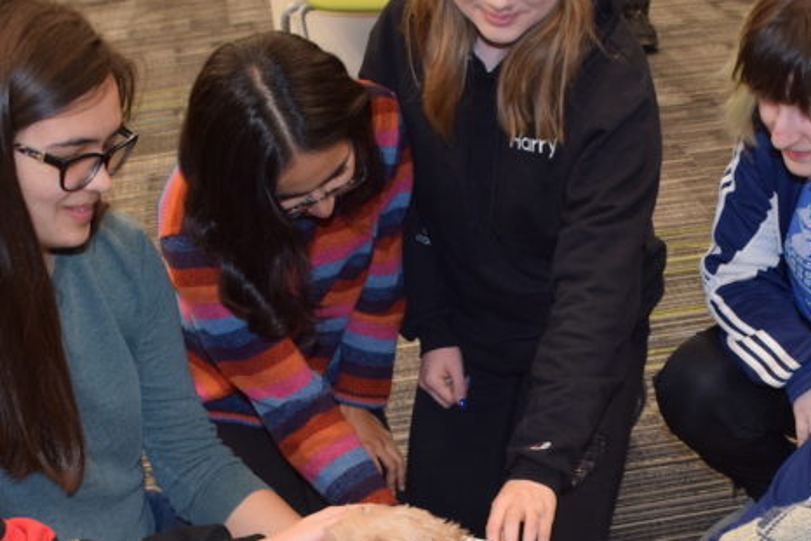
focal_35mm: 58
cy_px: 491
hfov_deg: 34.4
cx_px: 480
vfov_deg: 22.8
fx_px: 1307
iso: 800
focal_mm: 18
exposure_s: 1/80
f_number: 4.5
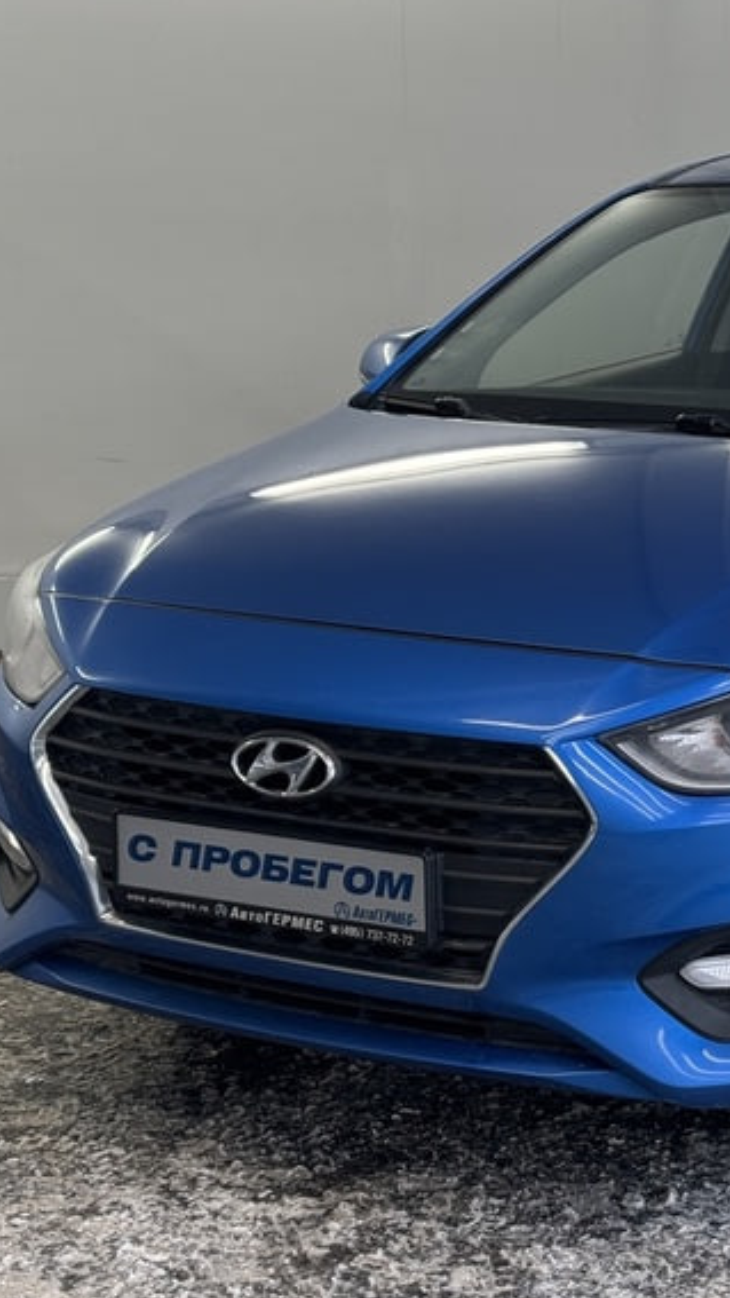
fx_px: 2856
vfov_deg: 25.6
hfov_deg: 14.3
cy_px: 557
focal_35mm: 83
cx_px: 796
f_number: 1.78
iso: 50
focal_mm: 6.76
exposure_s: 1/121
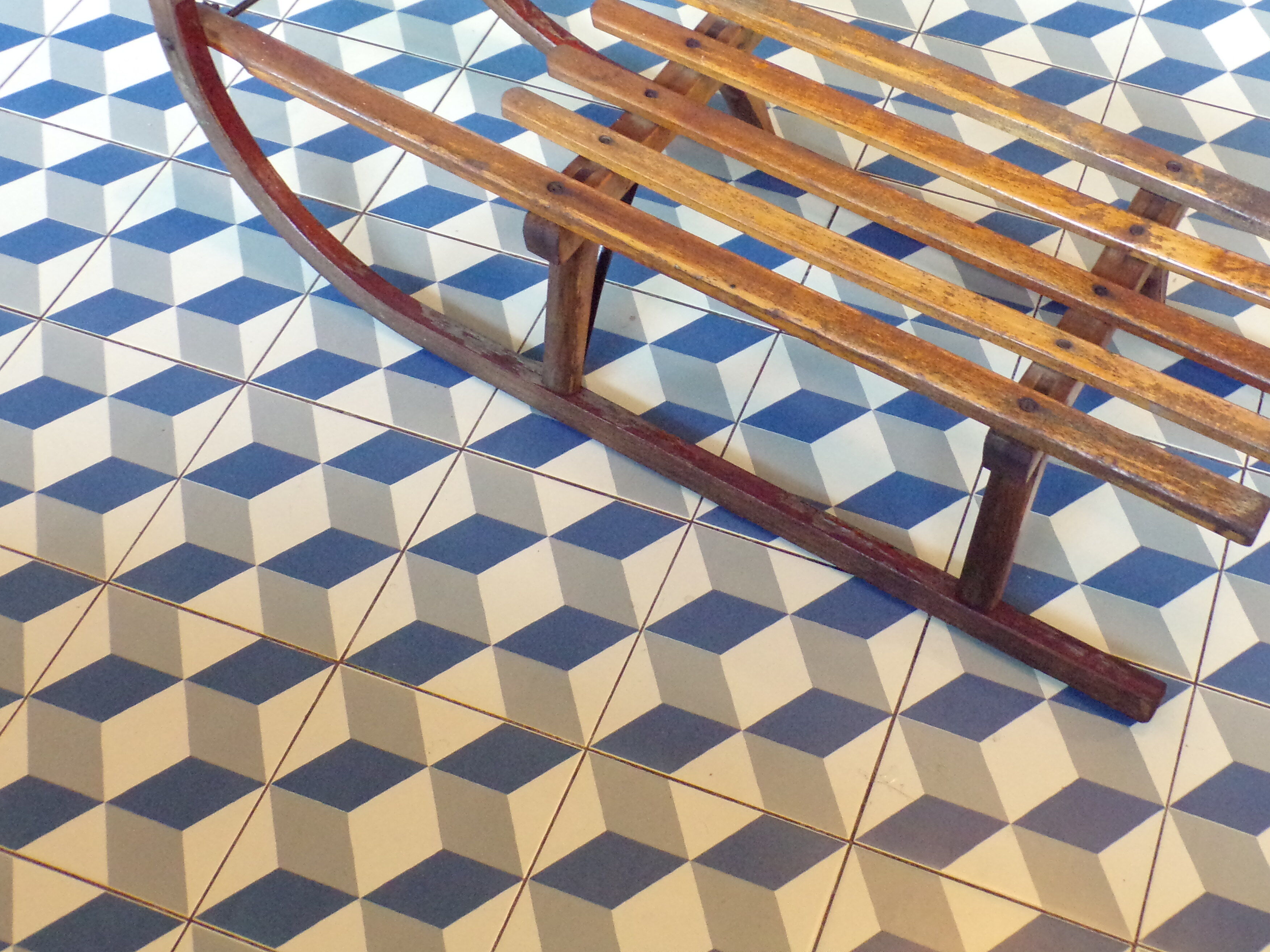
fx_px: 1541
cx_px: 799
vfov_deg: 34.1
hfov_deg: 44.4
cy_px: 328
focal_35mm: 42
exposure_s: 1/17
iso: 709
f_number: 3.2
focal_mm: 5.8
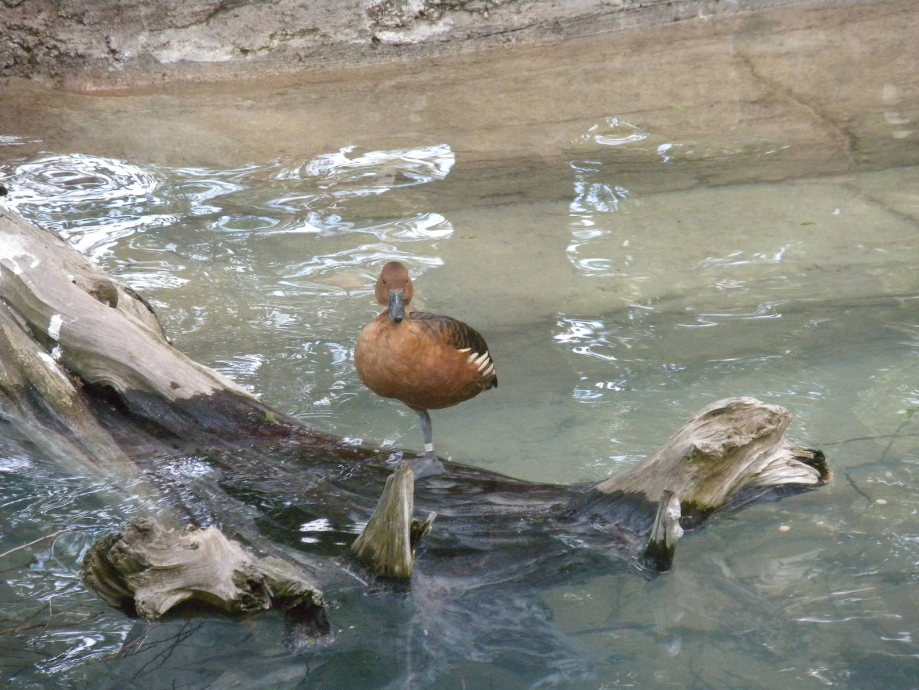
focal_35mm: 238
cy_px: 345
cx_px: 460
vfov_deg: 6.2
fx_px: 6319
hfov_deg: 8.3
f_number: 5.2
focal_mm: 42.1
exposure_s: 1/293
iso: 608
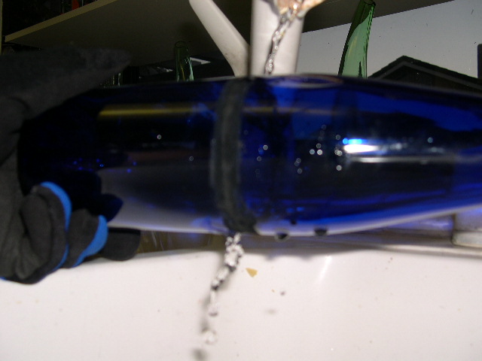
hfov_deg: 49.0
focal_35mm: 38
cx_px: 241
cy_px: 180
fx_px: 529
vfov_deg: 37.7
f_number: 2.8
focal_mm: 8
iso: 100
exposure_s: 1/60
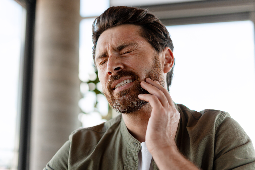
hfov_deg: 39.6
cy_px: 85
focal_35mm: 50
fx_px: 354
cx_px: 128
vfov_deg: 27.0
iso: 500
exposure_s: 1/640
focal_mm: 50
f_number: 2
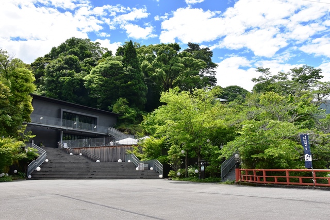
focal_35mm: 36
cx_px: 165
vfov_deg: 36.9
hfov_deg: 53.1
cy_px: 110
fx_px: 330
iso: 400
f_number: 11
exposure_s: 1/500
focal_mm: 24
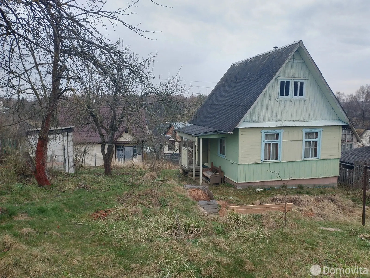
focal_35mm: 26
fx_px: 278
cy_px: 139
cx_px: 185
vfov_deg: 53.1
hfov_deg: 67.3
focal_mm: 4.25
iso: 100
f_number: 1.8
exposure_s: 1/111
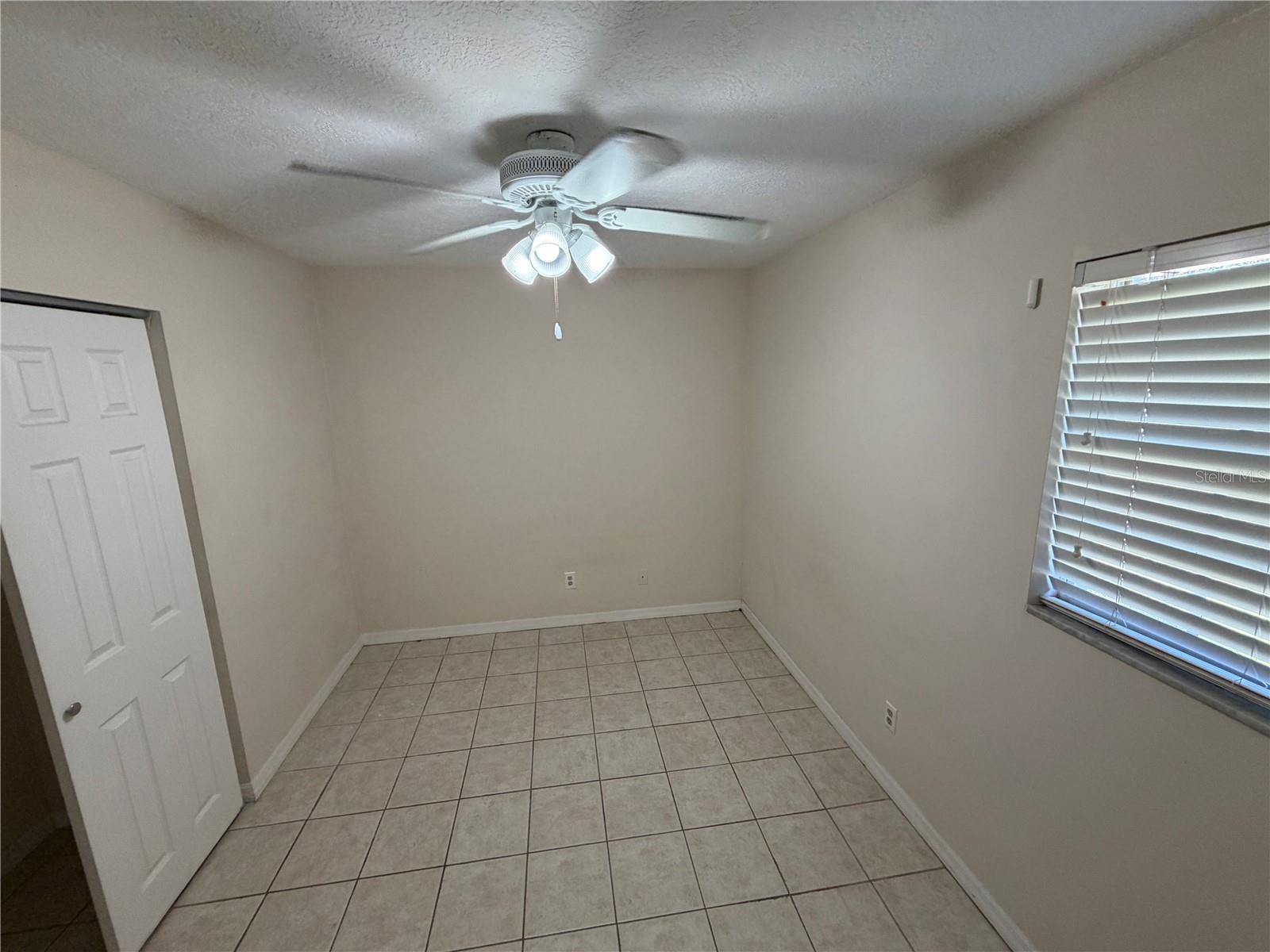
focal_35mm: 14
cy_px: 476
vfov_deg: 85.7
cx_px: 635
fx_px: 514
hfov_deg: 102.1
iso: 250
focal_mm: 2.22
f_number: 2.2
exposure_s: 1/120
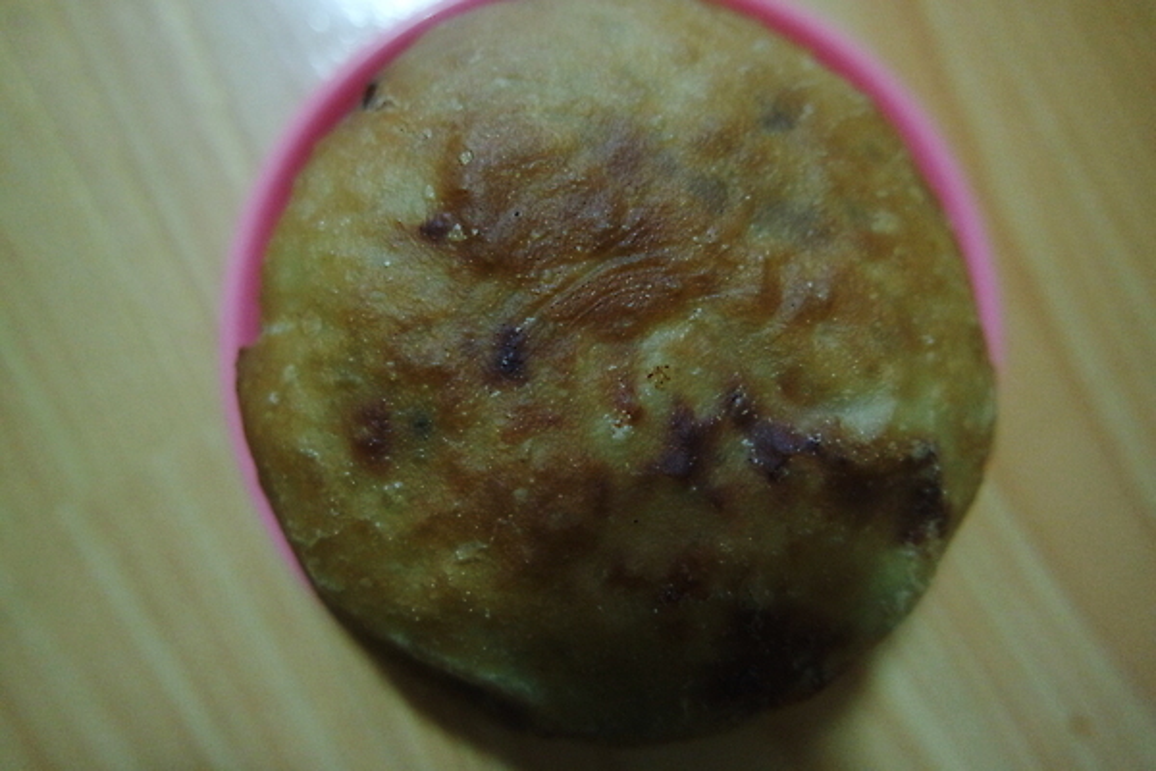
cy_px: 386
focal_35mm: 27
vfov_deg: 47.9
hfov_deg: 67.4
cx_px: 578
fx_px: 867
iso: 3200
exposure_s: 1/40
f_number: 4
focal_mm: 18
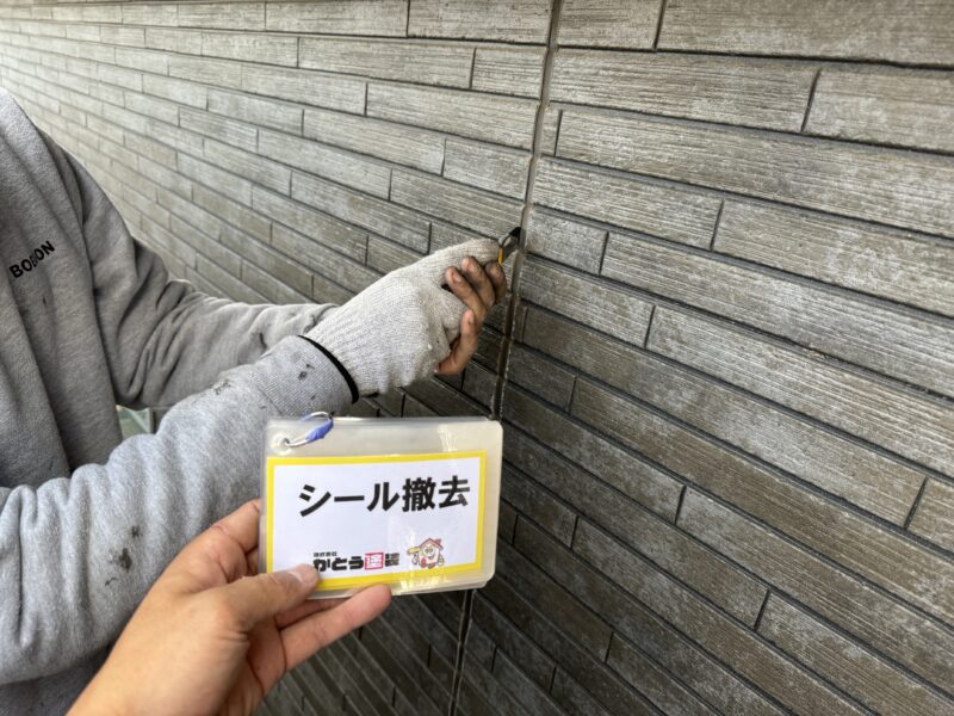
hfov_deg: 71.6
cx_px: 477
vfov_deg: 56.8
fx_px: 661
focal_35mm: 24
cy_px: 358
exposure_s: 1/121
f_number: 1.78
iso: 125
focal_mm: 6.86
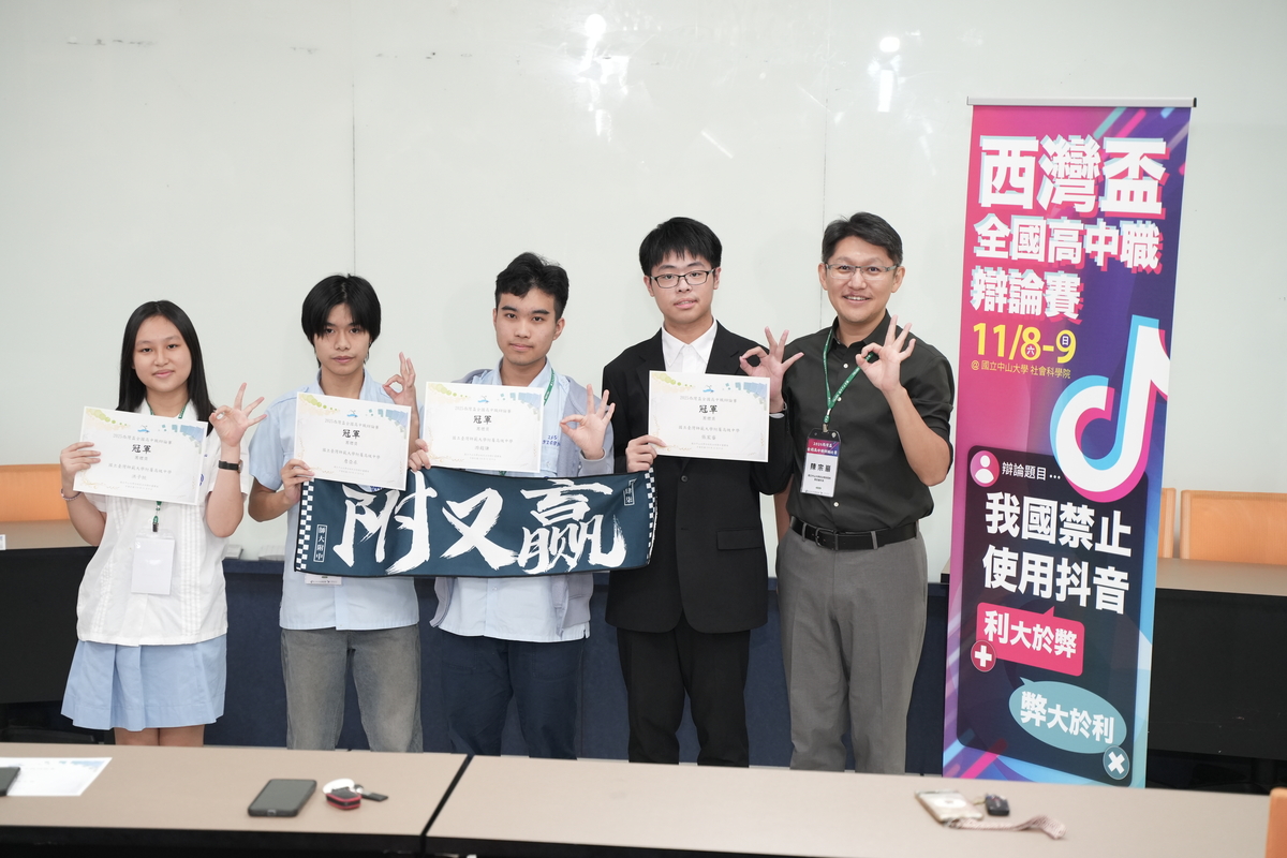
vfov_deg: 20.3
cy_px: 429
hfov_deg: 30.1
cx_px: 644
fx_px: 2395
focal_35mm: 67
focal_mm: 67
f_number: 4
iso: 2000
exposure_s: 1/250
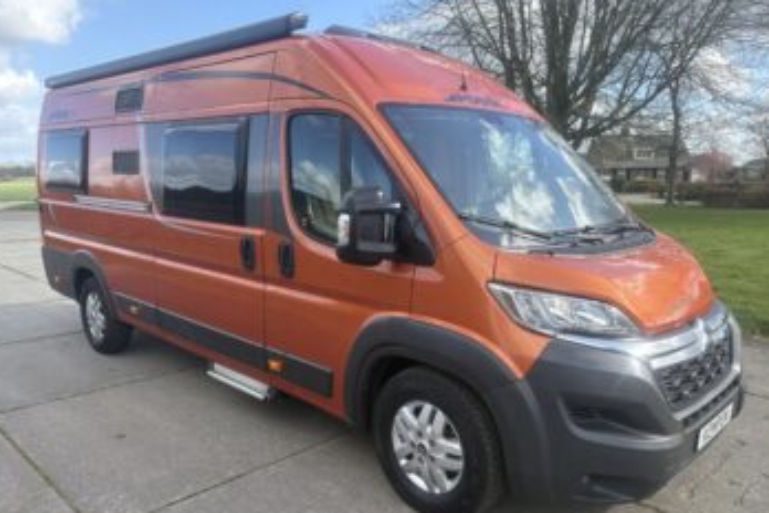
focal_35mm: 28
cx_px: 382
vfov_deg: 46.4
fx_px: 598
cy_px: 279
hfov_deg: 65.5
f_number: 1.6
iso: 50
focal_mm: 5.96
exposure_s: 1/1064
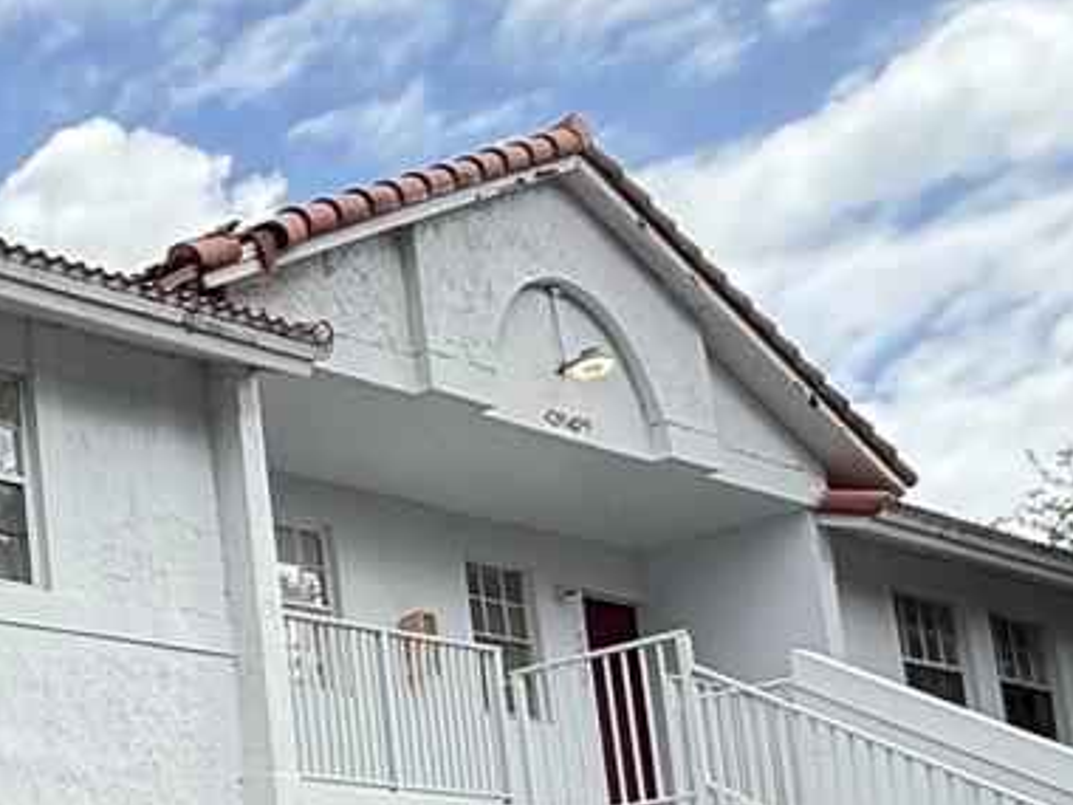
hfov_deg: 24.1
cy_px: 901
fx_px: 1829
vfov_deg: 23.2
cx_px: -616
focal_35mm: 59
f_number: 2.2
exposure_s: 1/853
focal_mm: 2.22
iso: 64
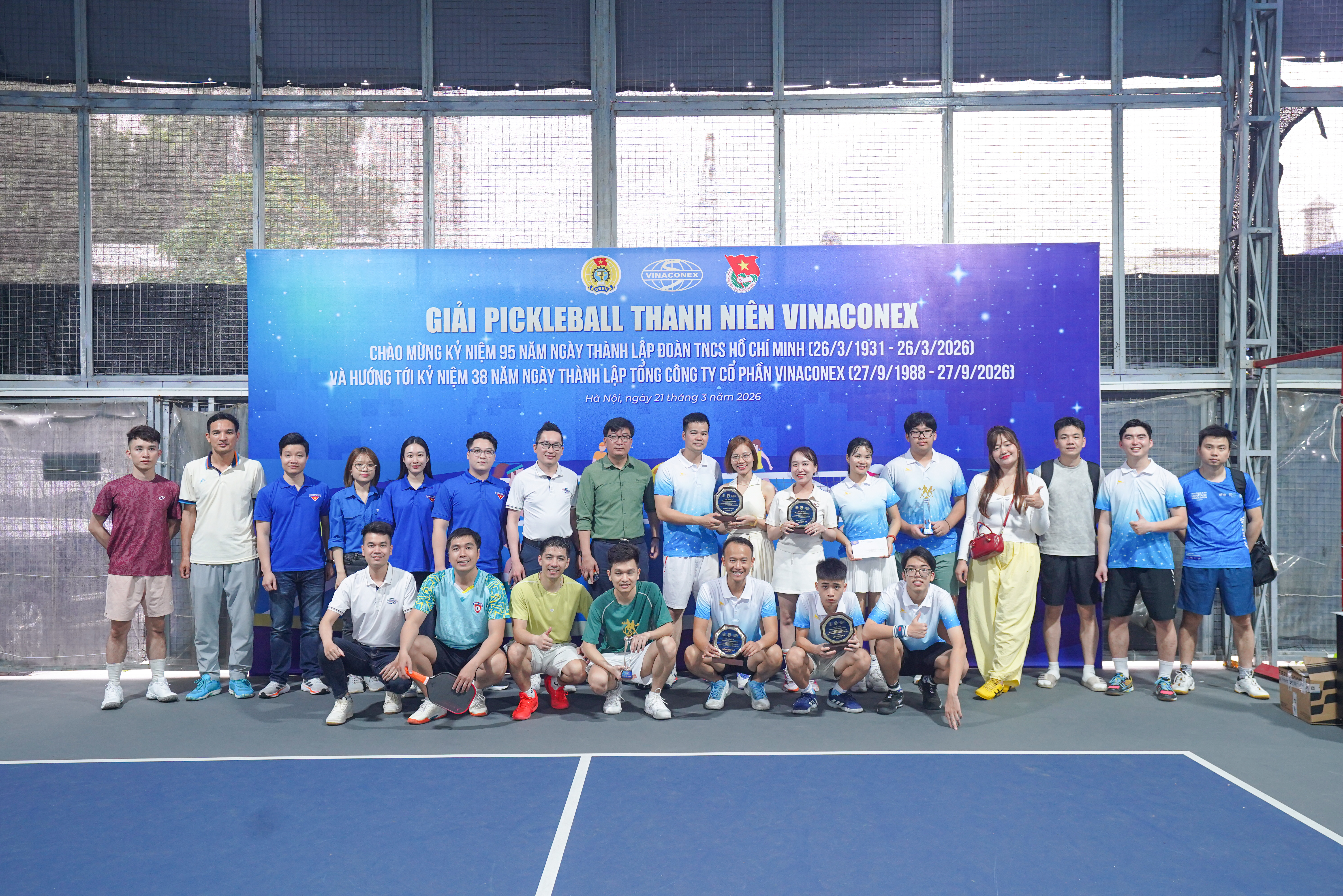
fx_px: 1119
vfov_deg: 43.6
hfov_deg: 61.9
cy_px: 448
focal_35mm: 30
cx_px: 672
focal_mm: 30
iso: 1250
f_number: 4
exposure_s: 1/100
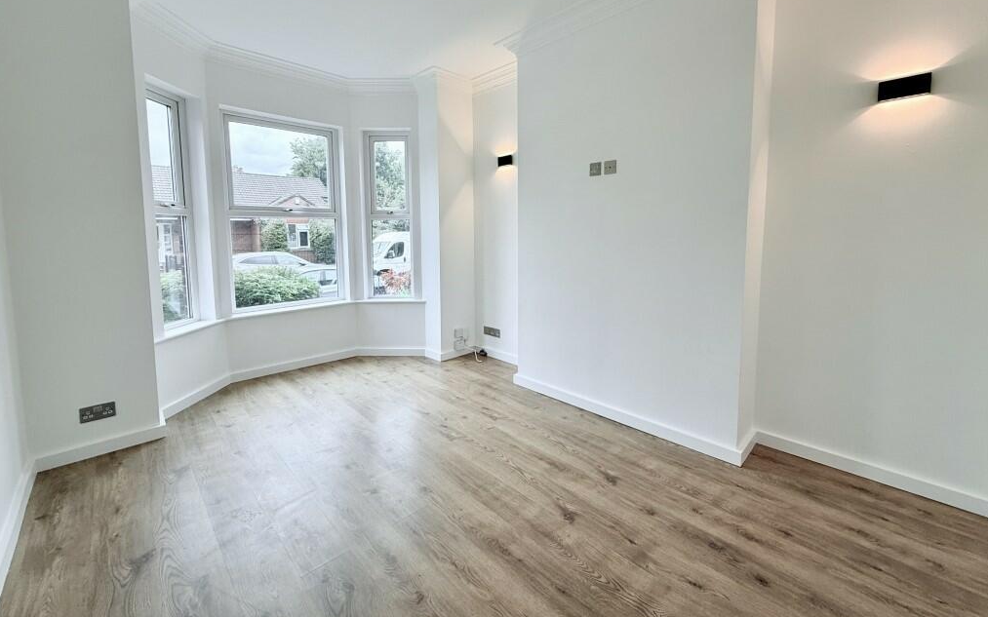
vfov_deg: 74.4
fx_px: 404
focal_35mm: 15
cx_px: 495
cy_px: 266
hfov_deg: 101.5
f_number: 2.2
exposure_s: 1/102
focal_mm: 2.22
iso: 64
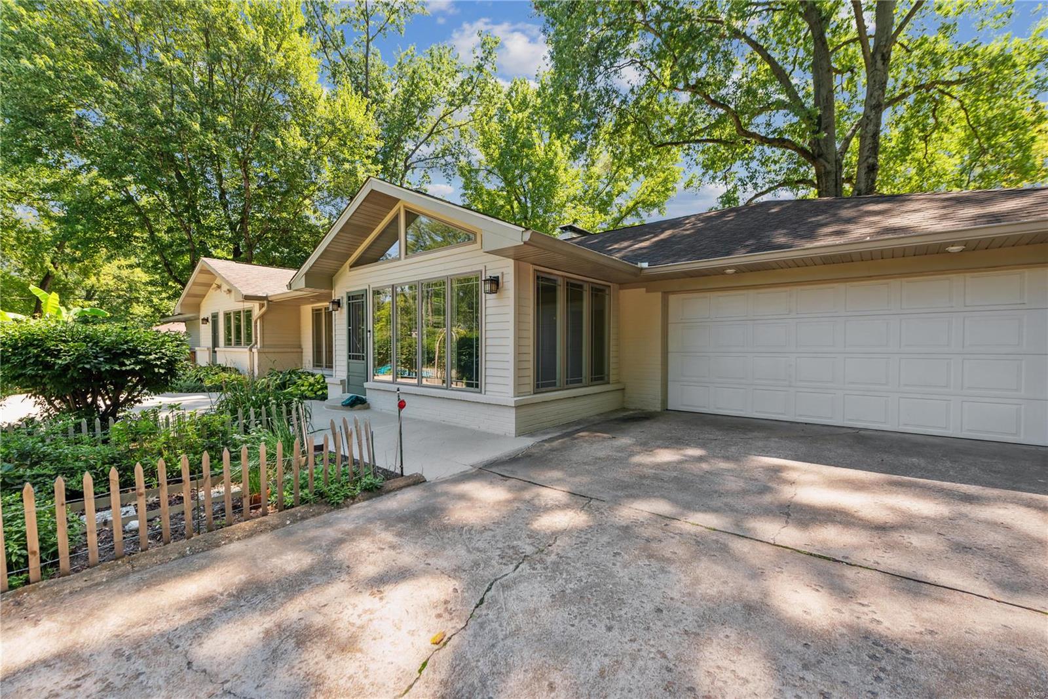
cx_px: 524
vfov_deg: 81.2
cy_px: 350
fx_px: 408
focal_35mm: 14
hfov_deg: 104.2
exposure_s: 1/40
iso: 100
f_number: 6.3
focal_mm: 14
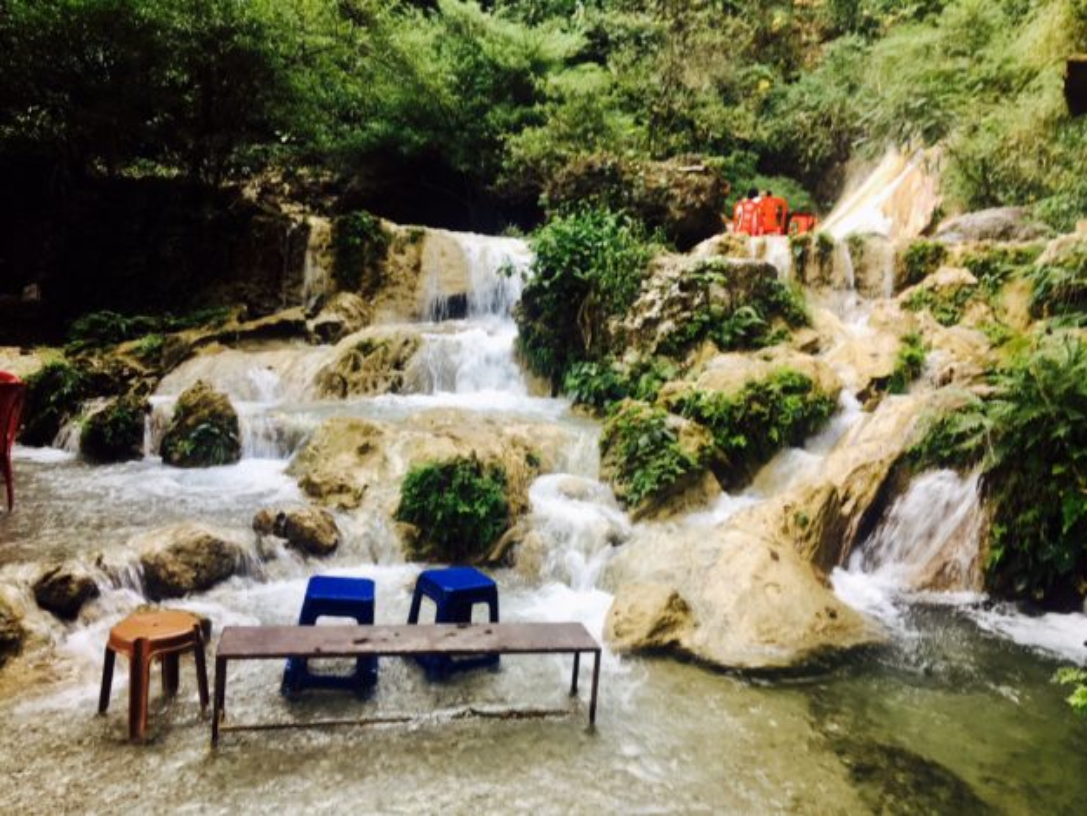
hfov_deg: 61.7
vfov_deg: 48.2
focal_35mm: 29
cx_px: 544
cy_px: 408
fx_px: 911
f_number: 2.2
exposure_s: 1/50
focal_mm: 4.15
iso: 32
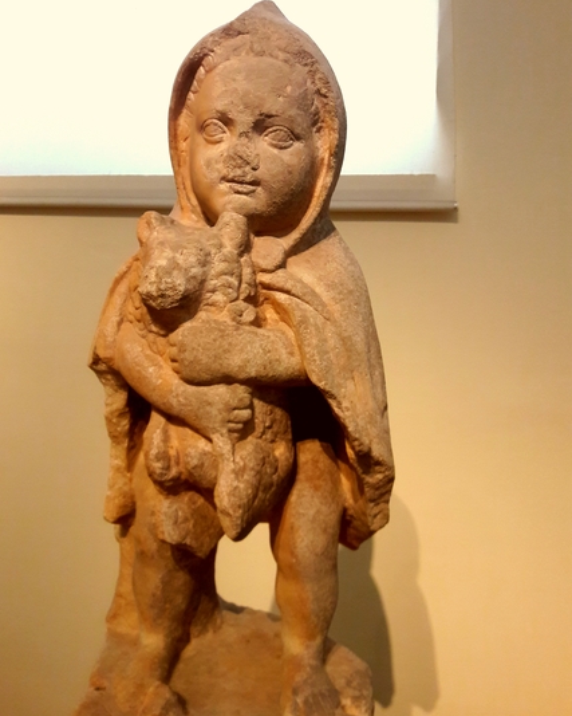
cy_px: 358
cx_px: 281
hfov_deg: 48.5
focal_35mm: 30
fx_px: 635
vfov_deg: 58.8
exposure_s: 1/33
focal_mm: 3.7
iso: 100
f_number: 1.9
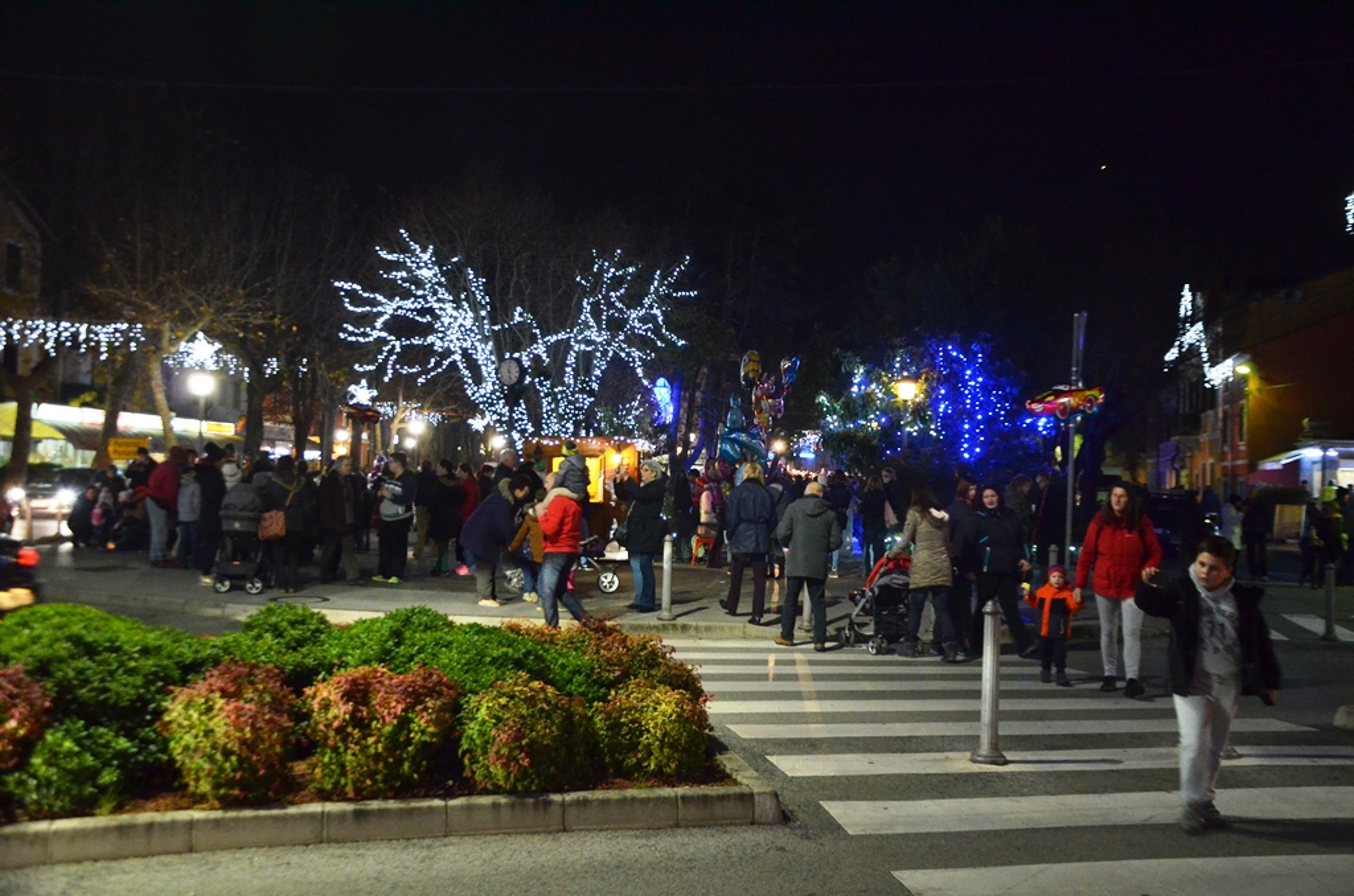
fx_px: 1238
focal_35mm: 33
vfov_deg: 39.8
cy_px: 448
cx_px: 677
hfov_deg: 57.3
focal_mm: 22
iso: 2800
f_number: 3.8
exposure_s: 1/30
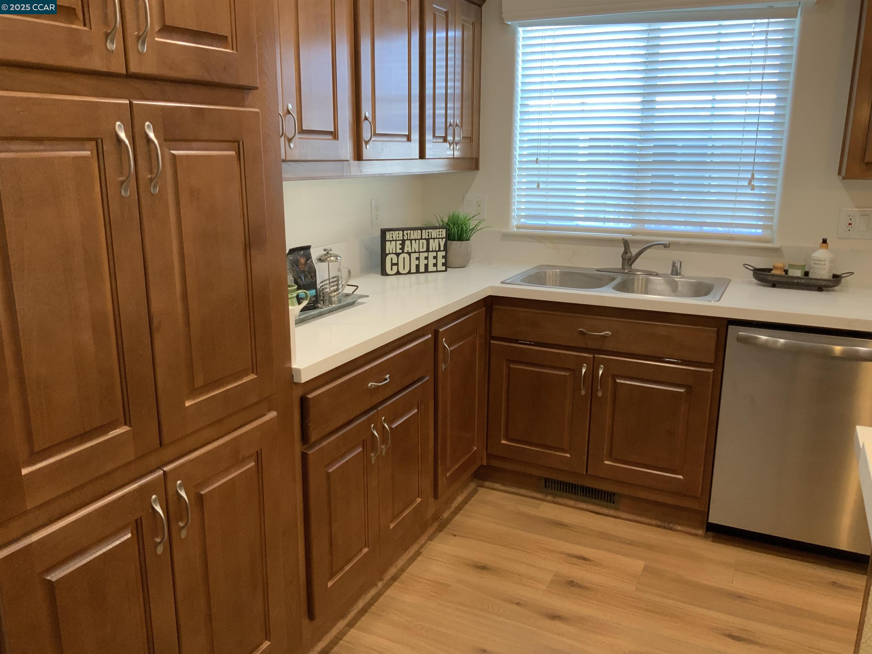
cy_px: 327
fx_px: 731
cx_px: 436
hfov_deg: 61.7
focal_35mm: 29
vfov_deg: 48.2
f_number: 1.8
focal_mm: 3
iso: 125
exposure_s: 1/60
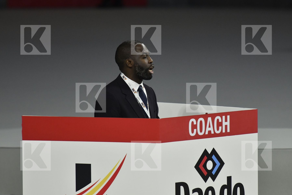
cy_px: 98
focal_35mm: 422
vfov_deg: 3.3
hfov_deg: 4.9
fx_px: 3423
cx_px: 146
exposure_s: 1/400
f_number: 4
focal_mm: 280
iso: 1250
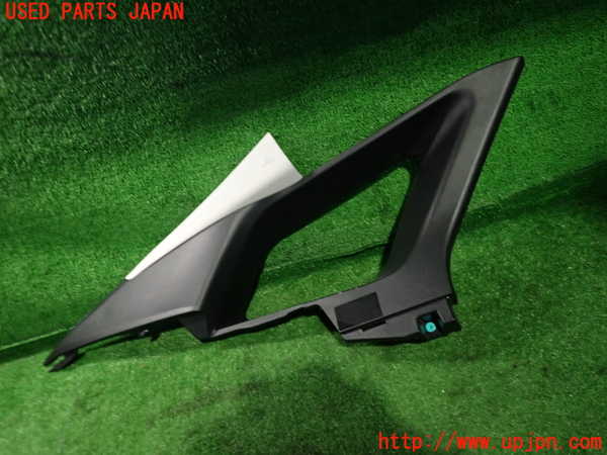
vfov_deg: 54.9
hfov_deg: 69.4
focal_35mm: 25
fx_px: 438
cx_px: 304
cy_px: 228
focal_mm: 4.5
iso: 320
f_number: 2
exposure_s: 1/30
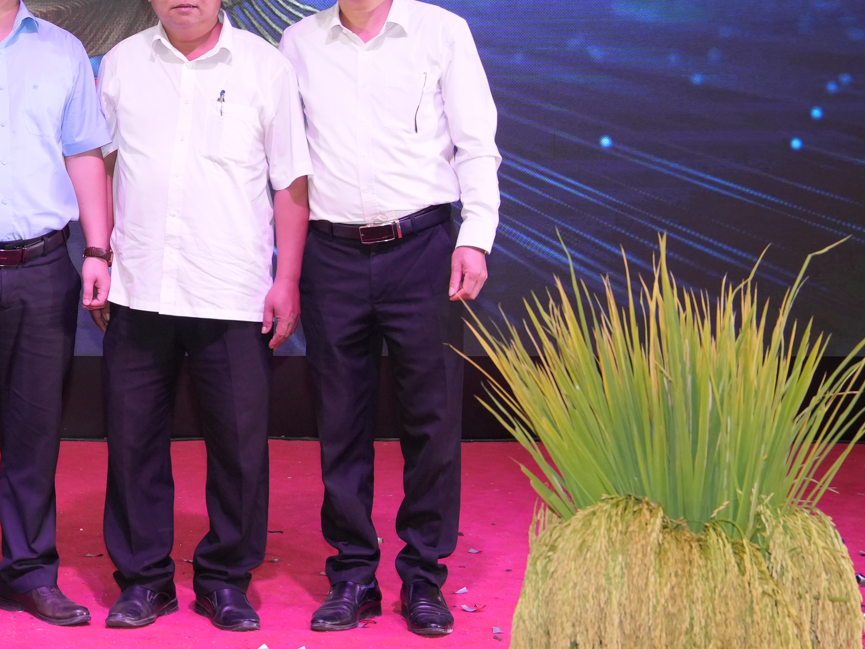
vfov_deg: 16.4
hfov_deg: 20.6
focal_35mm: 89
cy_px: 89
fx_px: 2224
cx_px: -159
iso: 2000
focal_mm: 34
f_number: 5.6
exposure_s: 1/200
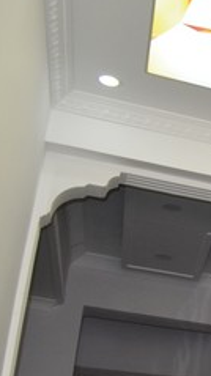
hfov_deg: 11.2
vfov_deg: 24.7
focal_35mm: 84
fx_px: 838
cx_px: 554
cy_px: 324
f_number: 6.7
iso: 1000
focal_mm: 18
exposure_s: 1/200
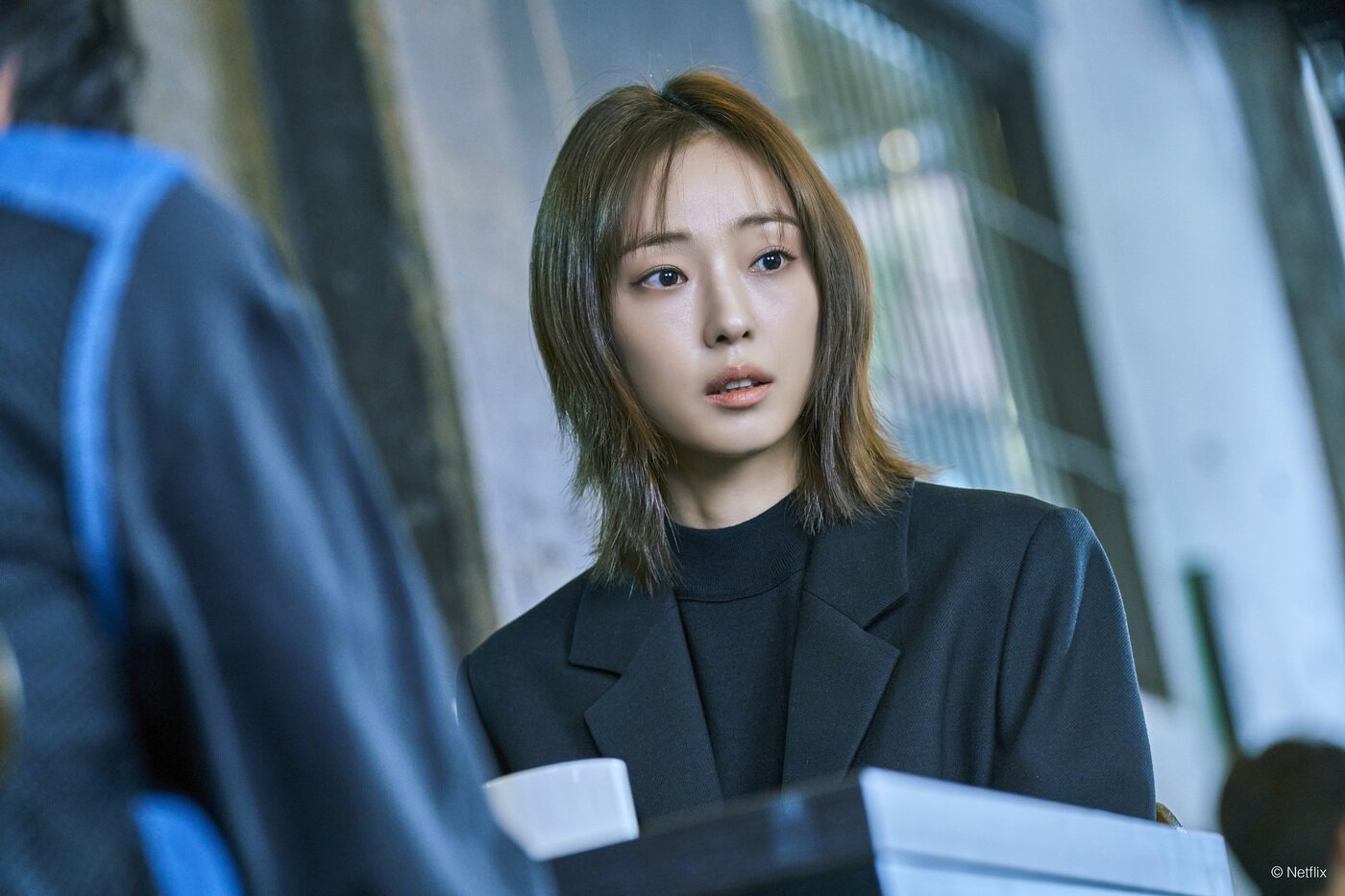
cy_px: 448
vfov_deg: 9.3
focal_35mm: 148
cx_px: 672
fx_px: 5528
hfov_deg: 13.9
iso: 3200
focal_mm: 148
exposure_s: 1/125
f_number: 4
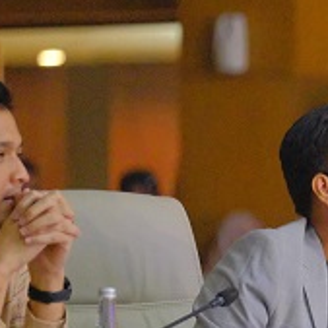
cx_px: 470
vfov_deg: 3.0
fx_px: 6164
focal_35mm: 575
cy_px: 221
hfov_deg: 3.0
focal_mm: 140
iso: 12800
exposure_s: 1/250
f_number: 2.8
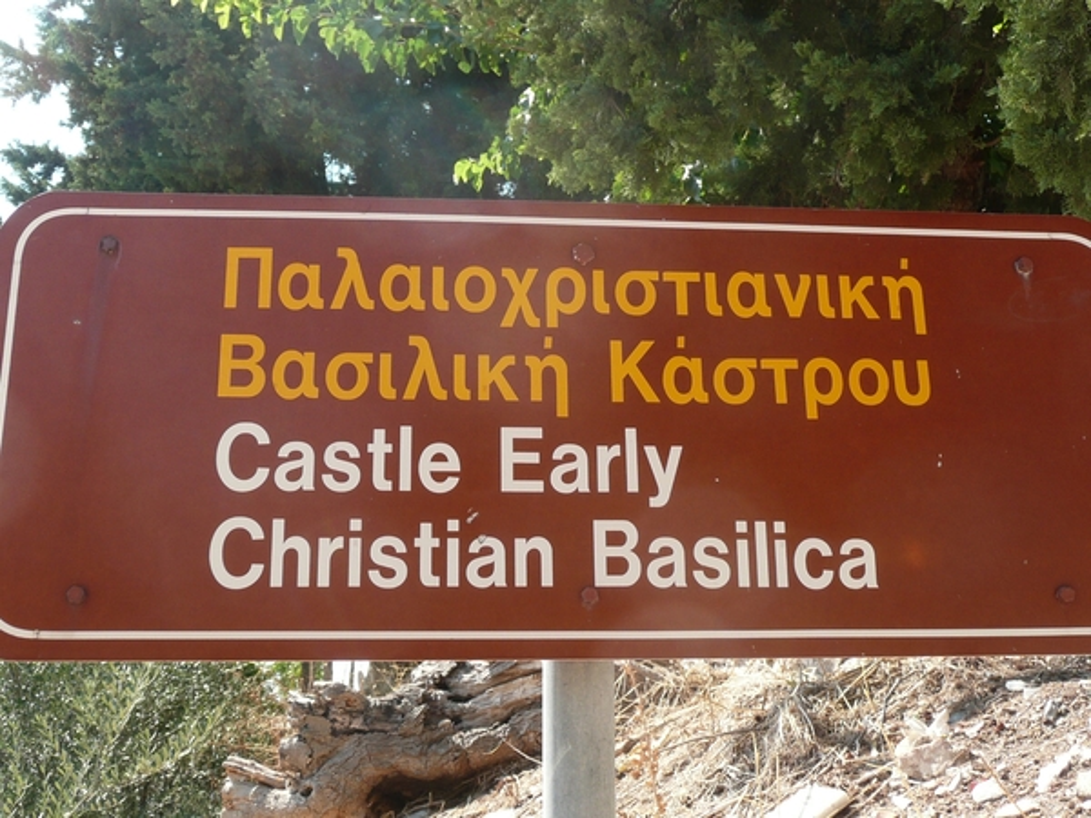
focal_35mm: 43
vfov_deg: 33.6
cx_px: 546
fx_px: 1355
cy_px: 409
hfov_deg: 43.9
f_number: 3.7
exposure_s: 1/250
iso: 100
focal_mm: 5.8
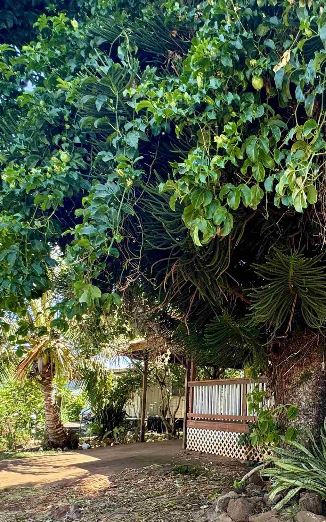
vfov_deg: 63.9
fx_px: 398
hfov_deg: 40.2
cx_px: 311
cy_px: 368
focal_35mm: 28
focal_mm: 2.22
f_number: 2.2
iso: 50
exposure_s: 1/99
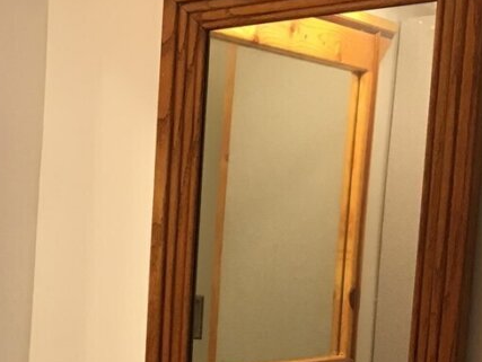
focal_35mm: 95
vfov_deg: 14.8
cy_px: 489
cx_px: -194
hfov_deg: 18.7
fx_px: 1324
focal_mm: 4.15
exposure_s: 1/30
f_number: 2.2
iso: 40
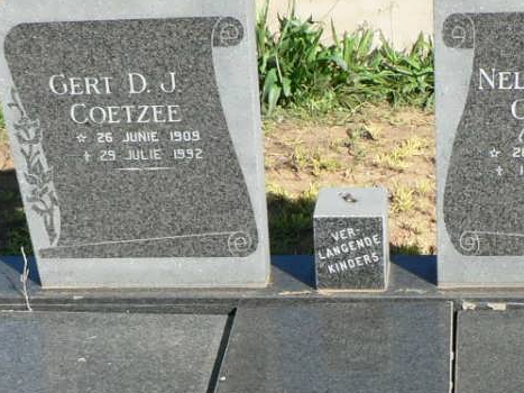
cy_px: 392
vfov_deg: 13.5
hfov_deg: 18.2
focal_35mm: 108
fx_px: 1634
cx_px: 328
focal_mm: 6.9
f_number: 5
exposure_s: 1/320
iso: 100
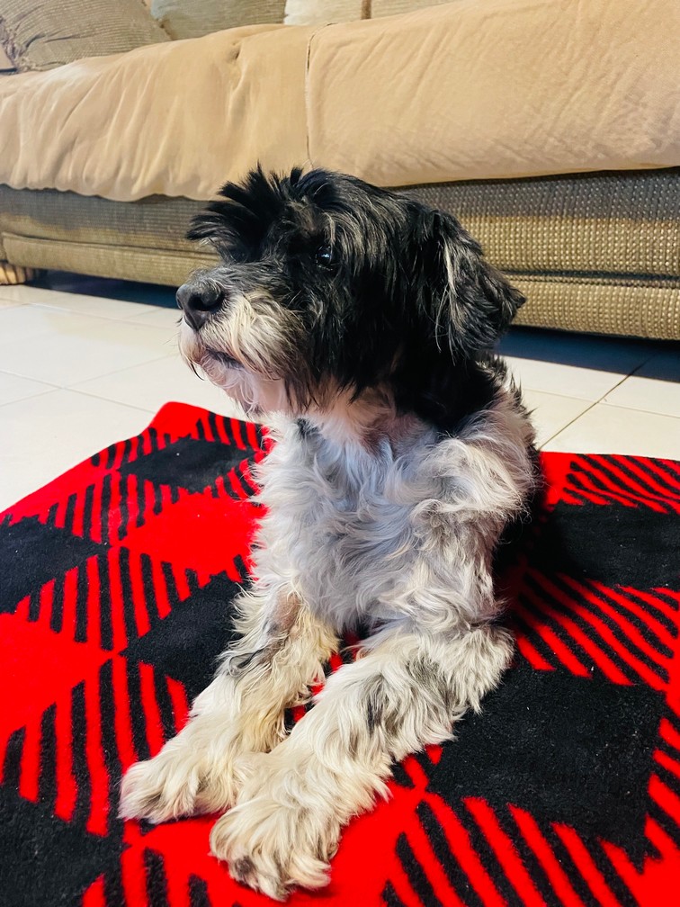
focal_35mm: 26
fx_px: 681
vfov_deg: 67.3
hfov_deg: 53.1
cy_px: 454
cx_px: 340
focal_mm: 4.2
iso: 640
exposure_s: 1/30
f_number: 1.6
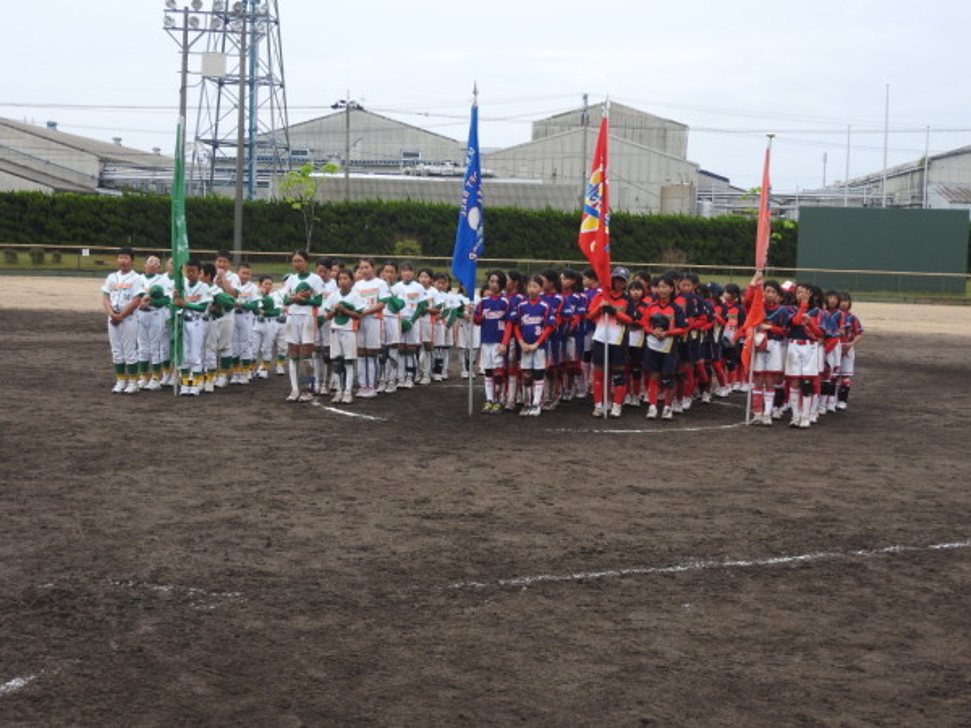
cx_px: 486
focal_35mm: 55
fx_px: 1543
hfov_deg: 34.9
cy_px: 364
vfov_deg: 26.6
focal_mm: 9.9
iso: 100
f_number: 4
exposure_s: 1/200
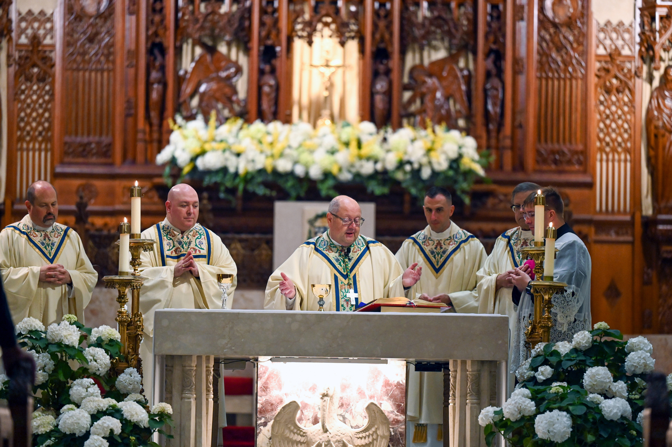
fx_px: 3451
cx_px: 336
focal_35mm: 185
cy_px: 224
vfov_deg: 7.4
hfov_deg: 11.1
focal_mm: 185
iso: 4500
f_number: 2.8
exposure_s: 1/200
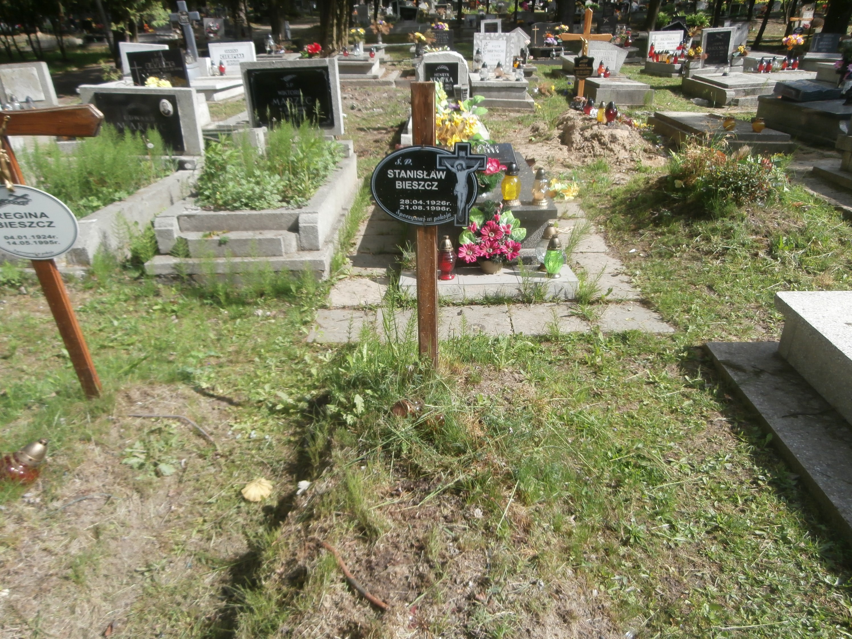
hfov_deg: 71.6
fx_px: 591
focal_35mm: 24
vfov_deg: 56.8
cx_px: 426
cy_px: 320
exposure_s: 1/640
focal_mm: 4.2
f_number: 3
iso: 100
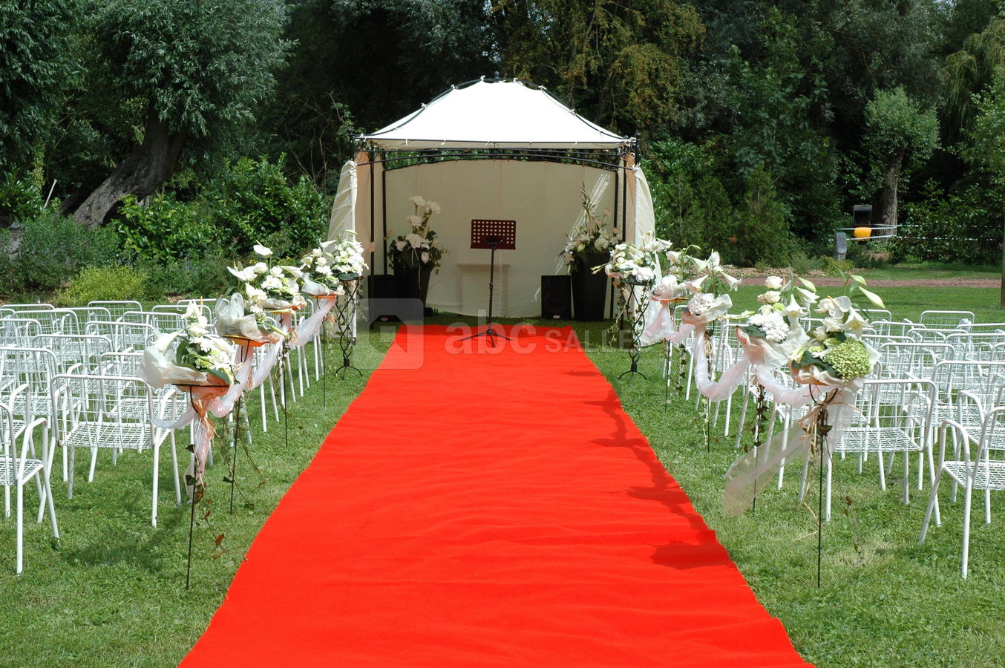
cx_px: 502
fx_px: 1841
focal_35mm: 66
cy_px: 334
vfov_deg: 20.6
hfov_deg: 30.5
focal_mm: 44
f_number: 10
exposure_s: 1/400
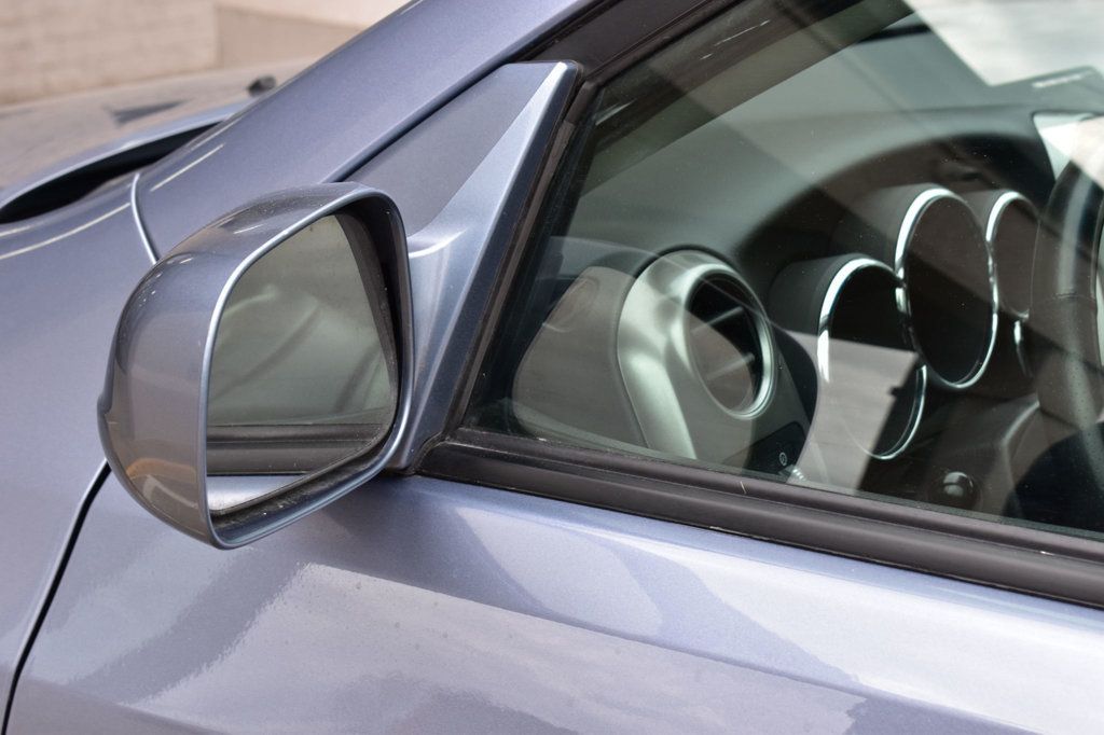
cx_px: 552
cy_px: 368
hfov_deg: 28.1
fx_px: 2207
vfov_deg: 18.9
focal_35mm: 72
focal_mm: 48
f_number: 9
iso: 400
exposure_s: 1/125
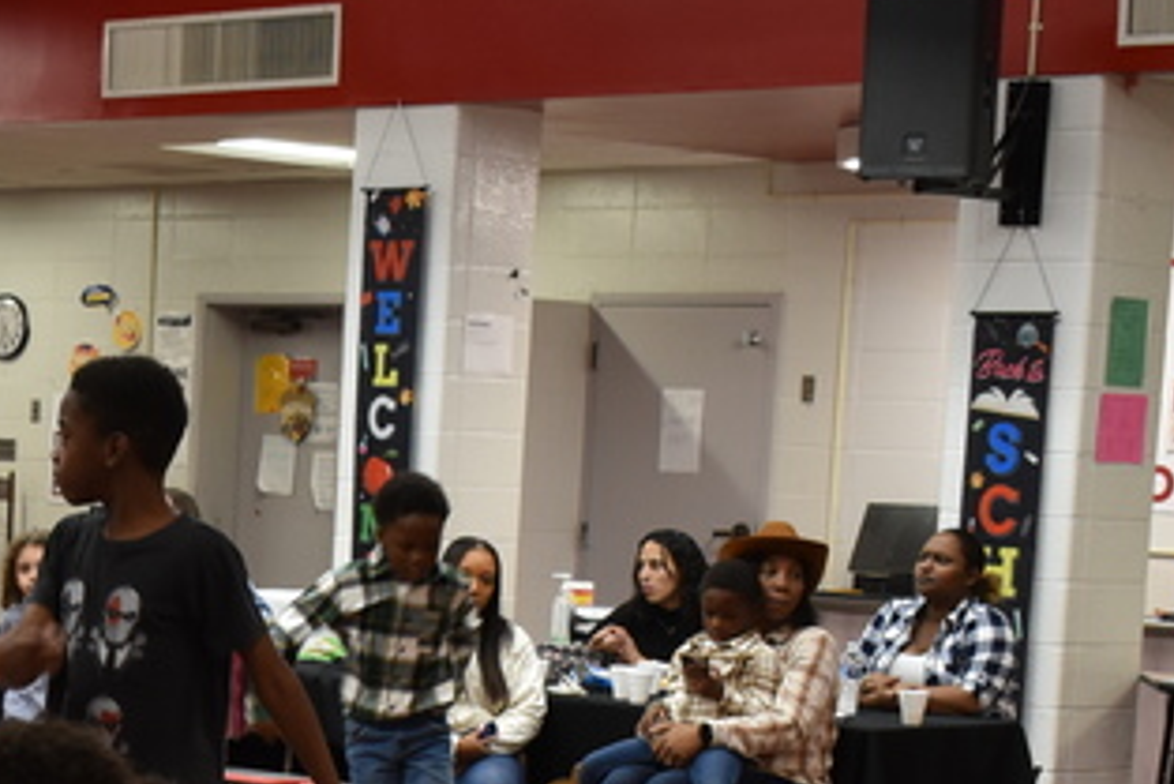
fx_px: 3752
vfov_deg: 11.7
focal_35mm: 115
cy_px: 919
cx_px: -158
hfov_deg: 17.1
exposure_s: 1/50
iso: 900
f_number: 7.1
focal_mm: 30
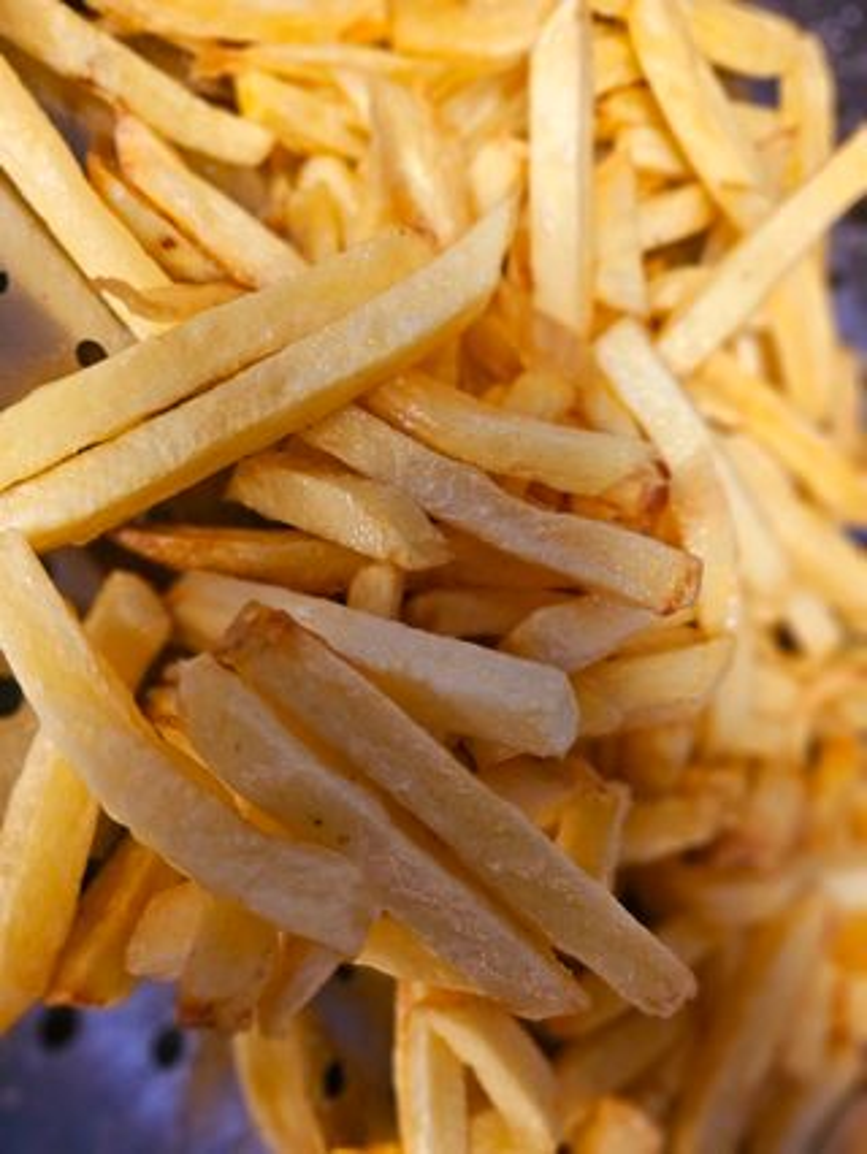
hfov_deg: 58.9
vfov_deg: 73.9
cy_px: 577
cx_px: 434
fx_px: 767
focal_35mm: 23
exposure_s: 1/50
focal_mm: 6.3
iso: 640
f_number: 1.7
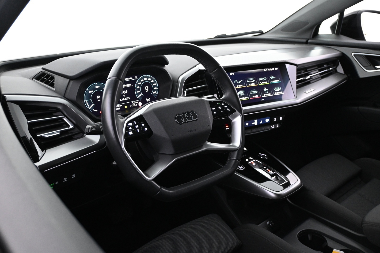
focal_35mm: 32
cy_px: 126
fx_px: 332
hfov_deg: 59.5
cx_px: 190
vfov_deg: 41.7
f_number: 4
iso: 1600
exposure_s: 1/20
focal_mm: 21
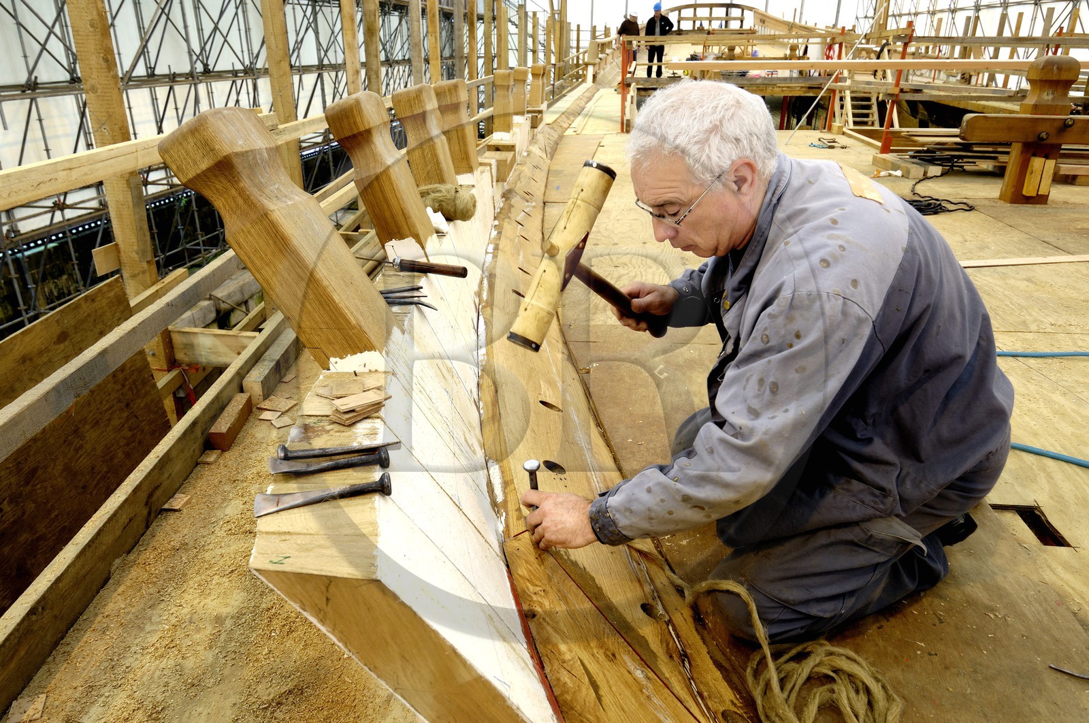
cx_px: 544
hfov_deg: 77.4
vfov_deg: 56.0
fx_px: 680
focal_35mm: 22
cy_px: 362
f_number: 5.6
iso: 100
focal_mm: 15
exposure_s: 1/3.33
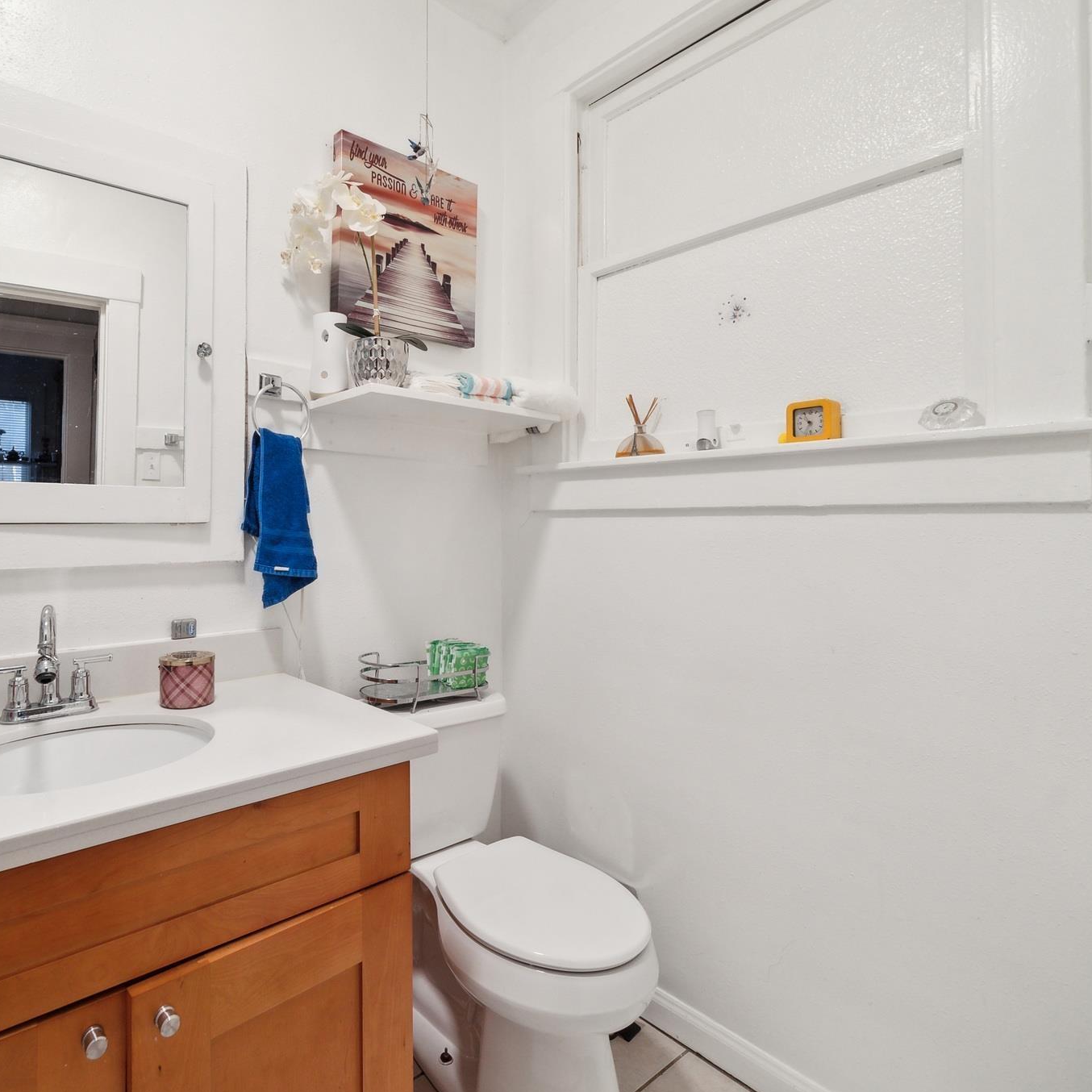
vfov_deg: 80.7
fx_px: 642
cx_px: 429
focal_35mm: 18
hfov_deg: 79.6
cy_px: 550
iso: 640
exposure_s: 1/60
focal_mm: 14
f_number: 5.6
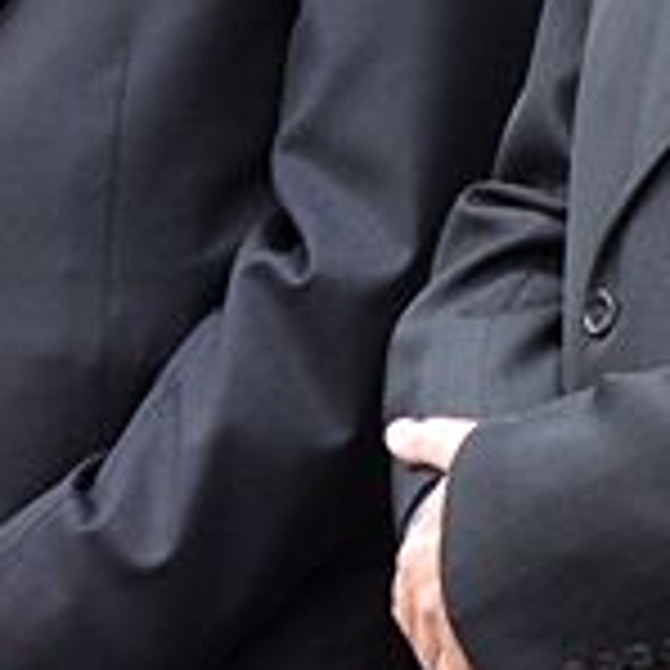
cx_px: 1034
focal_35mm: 763
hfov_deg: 2.3
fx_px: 16717
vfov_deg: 2.3
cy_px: -106
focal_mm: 105
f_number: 6.3
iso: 500
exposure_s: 1/640
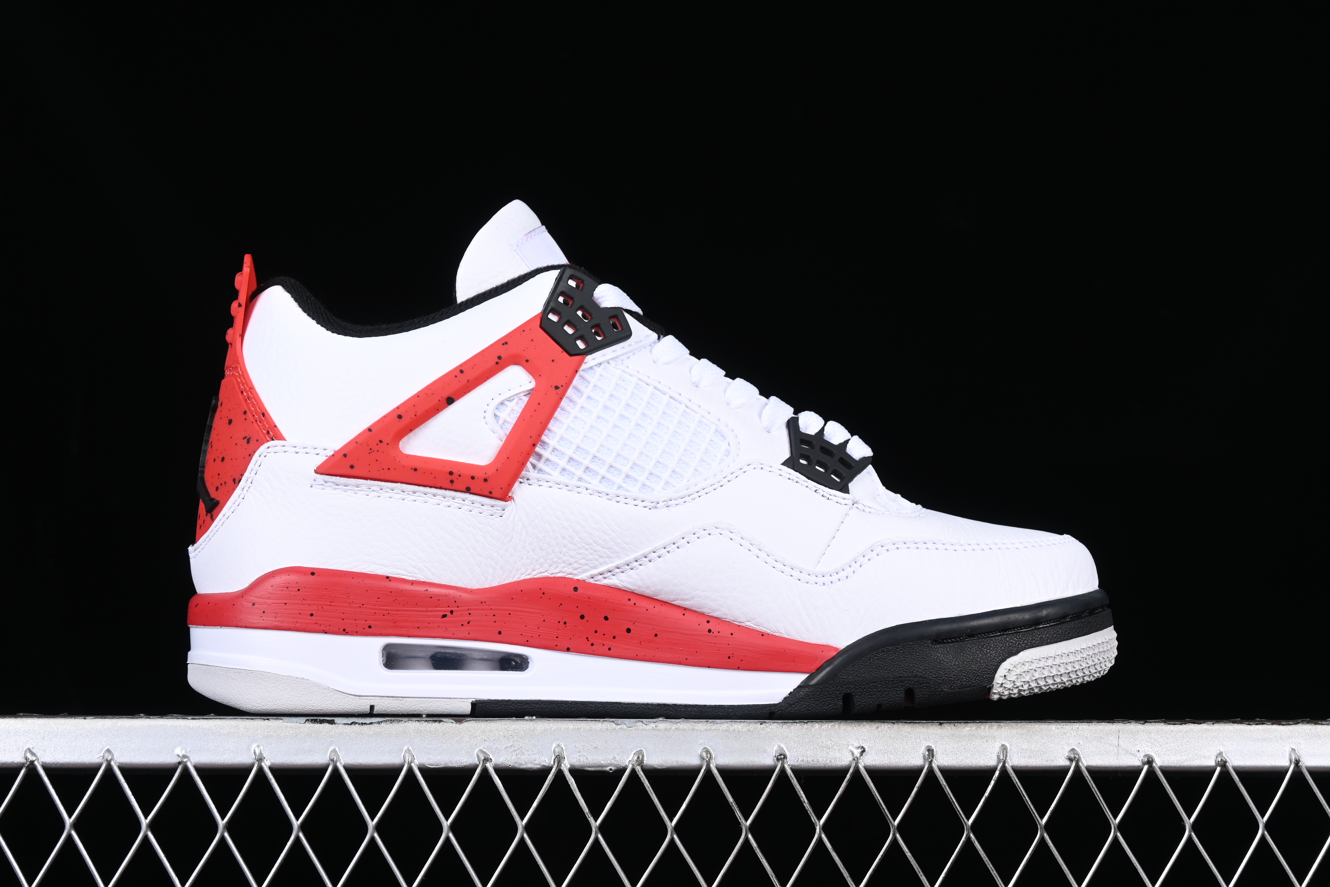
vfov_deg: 18.2
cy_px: 444
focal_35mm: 75
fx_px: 2771
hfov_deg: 27.0
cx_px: 665
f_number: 8
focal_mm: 50
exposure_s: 1/80
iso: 160
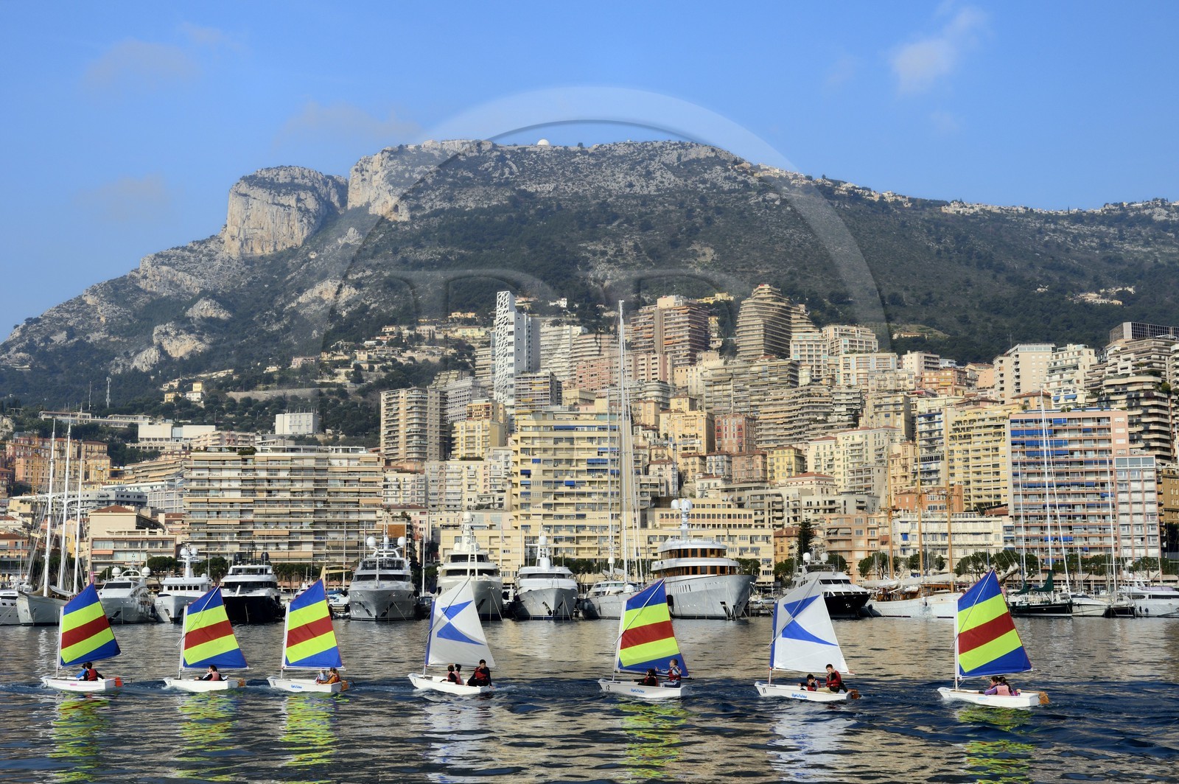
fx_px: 1571
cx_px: 590
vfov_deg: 28.0
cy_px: 392
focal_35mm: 48
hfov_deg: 41.1
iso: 200
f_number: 16
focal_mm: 48
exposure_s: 1/250
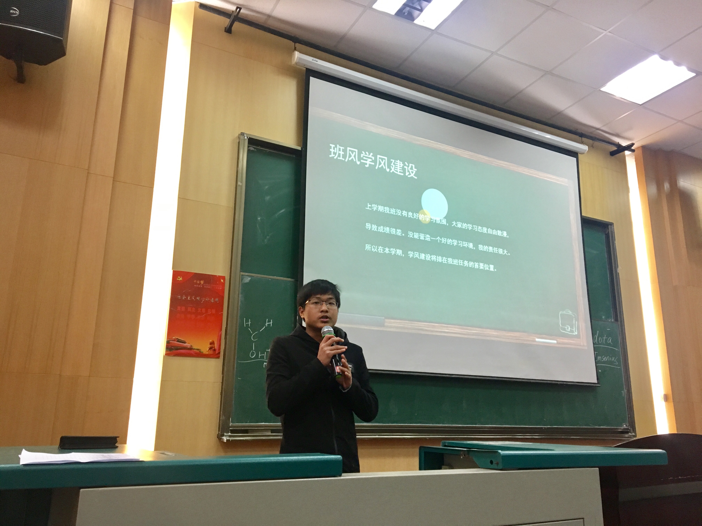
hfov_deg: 61.7
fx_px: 588
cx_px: 351
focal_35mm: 29
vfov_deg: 48.2
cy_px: 263
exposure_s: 1/33
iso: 160
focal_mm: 4.15
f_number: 2.2
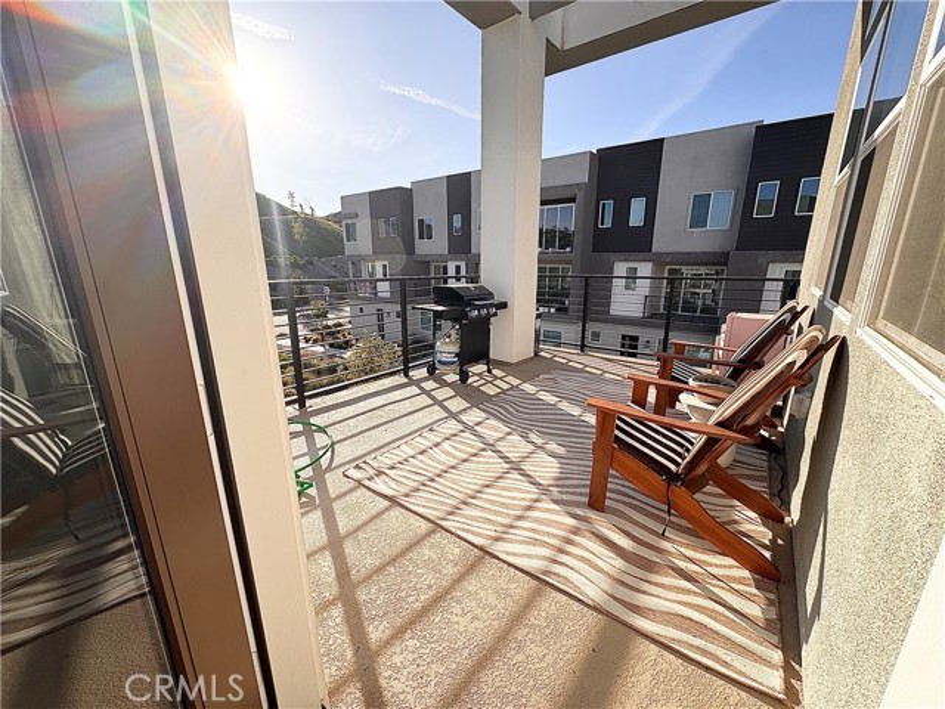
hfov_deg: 102.1
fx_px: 382
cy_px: 354
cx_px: 472
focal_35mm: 14
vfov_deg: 85.7
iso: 40
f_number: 2.2
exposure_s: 1/1506
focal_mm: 2.22
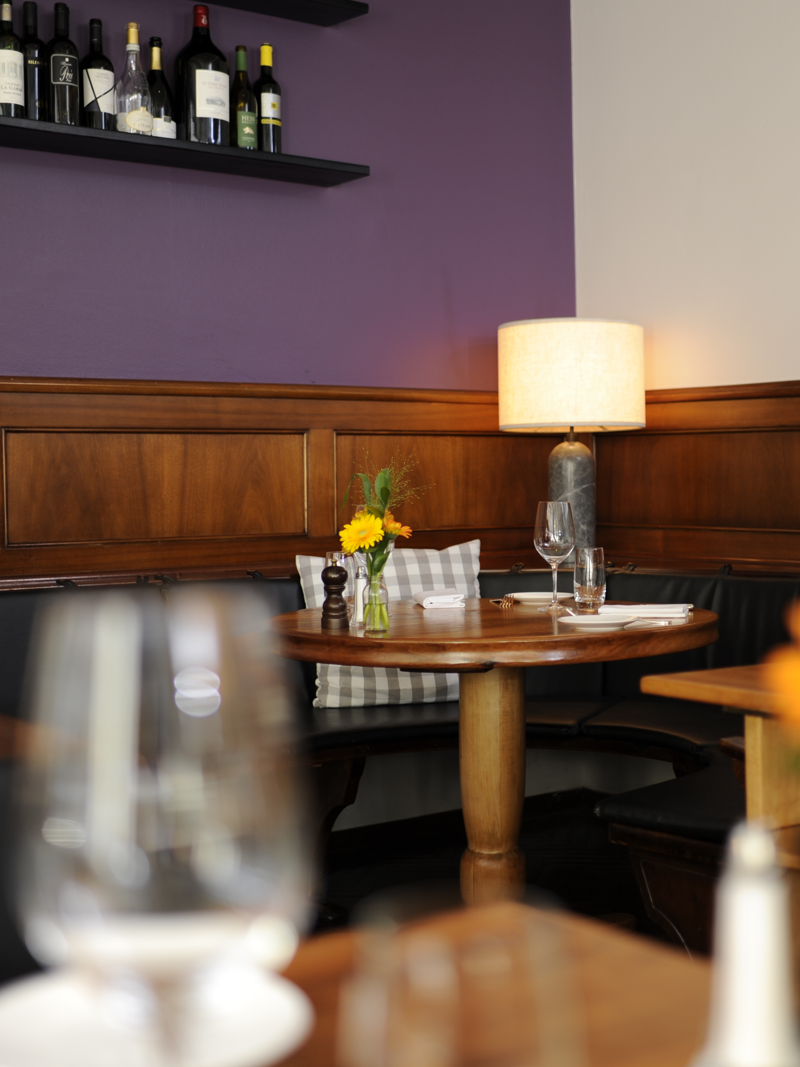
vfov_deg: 37.5
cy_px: 533
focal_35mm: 51
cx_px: 554
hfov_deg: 28.3
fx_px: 1572
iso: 200
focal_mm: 35
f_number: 2
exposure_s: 1/125
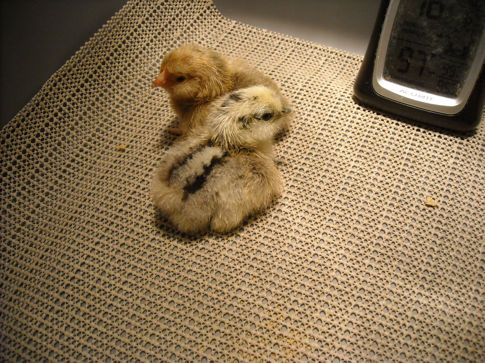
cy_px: 182
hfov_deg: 52.6
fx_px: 490
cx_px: 242
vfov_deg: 40.7
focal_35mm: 35
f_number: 2.8
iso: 336
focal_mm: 5.7
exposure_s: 1/250
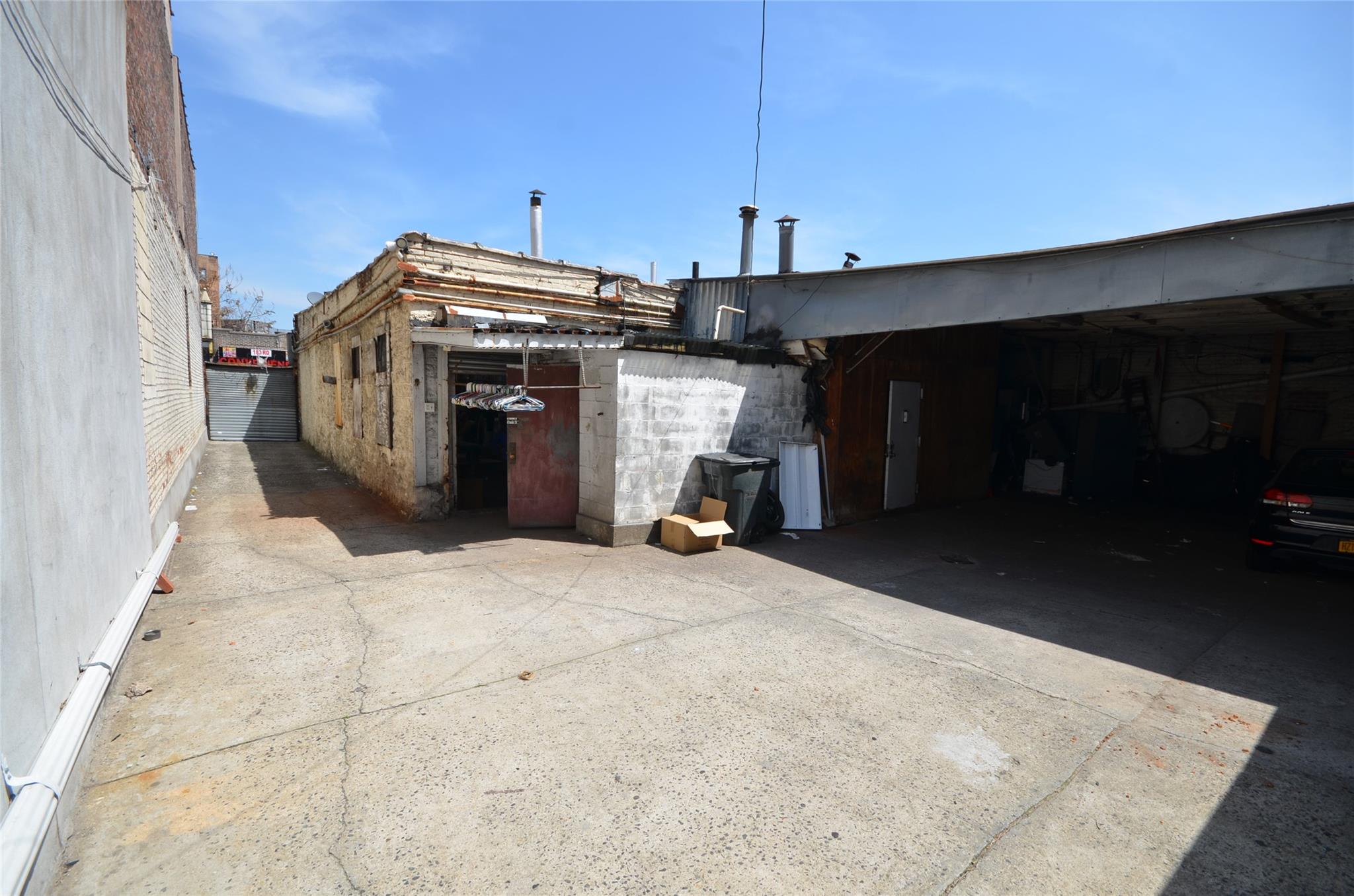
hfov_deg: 100.5
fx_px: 563
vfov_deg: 77.1
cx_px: 677
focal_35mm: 15
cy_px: 448
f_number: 8
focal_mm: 10
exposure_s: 1/250
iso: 140
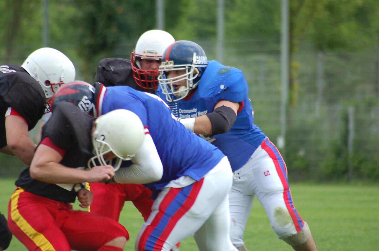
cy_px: 126
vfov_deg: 3.4
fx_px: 4256
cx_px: 190
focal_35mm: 405
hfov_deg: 5.1
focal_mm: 270
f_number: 5.6
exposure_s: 1/500
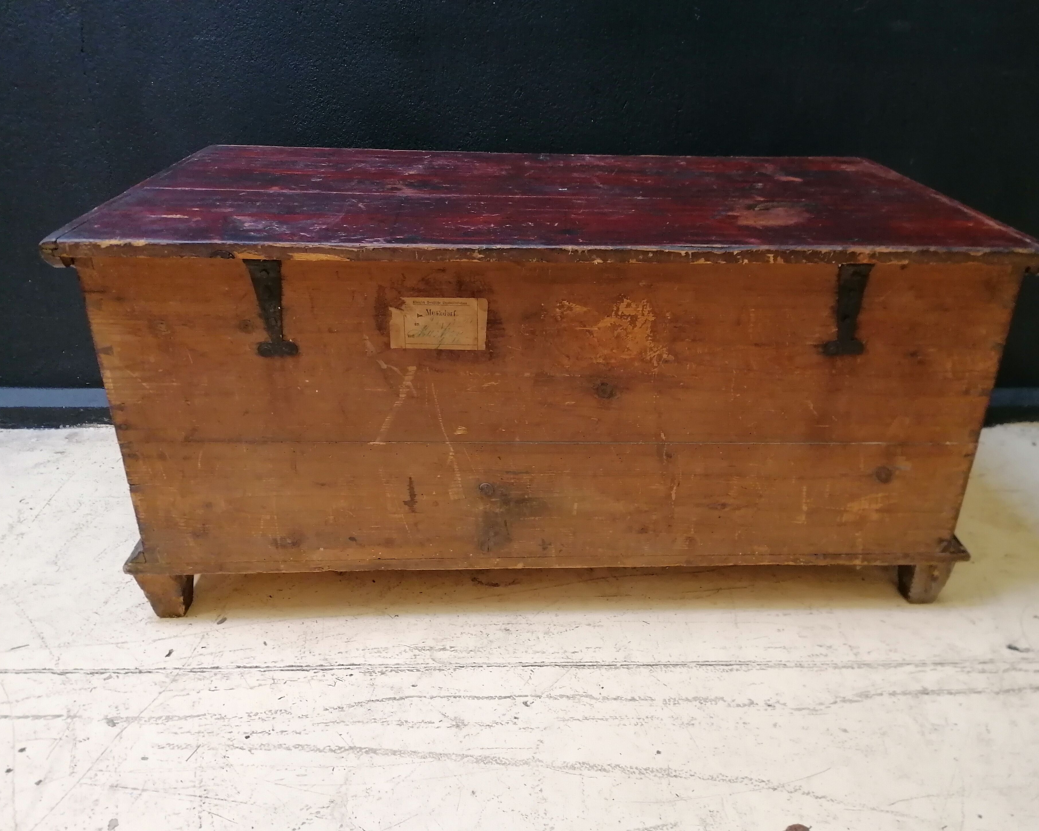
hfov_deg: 60.4
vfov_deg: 50.0
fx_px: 892
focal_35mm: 29
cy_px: 428
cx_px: 559
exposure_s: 1/33.3
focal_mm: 4.75
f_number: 1.8
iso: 250
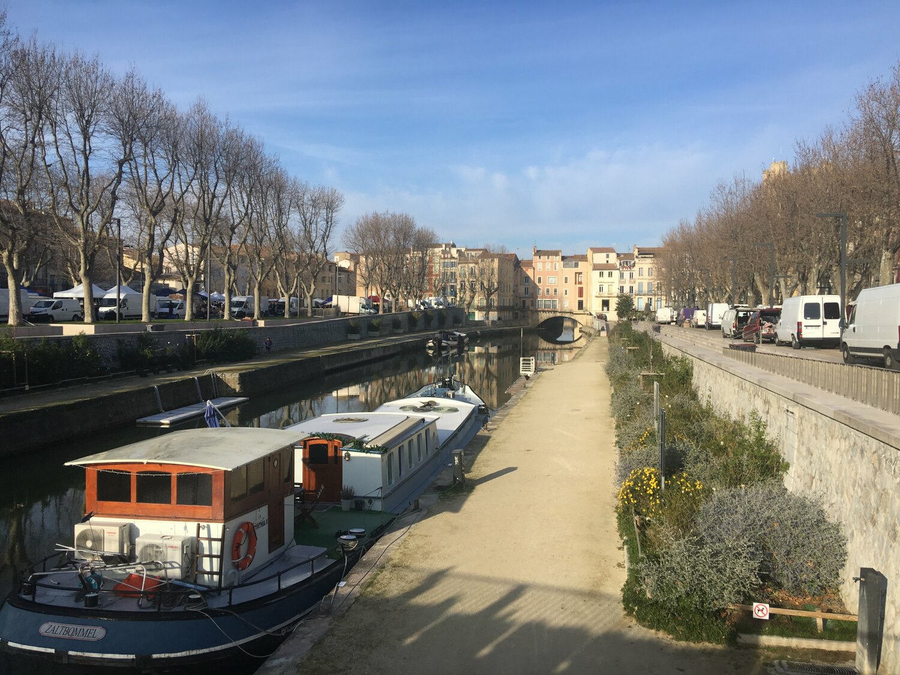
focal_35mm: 29
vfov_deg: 48.2
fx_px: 754
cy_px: 338
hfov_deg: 61.7
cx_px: 450
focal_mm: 4.15
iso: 25
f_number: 2.2
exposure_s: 1/1261
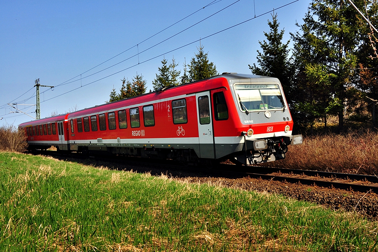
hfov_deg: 57.2
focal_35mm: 33
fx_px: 347
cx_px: 189
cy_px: 126
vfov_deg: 40.0
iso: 200
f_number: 9
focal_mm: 22
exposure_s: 1/400
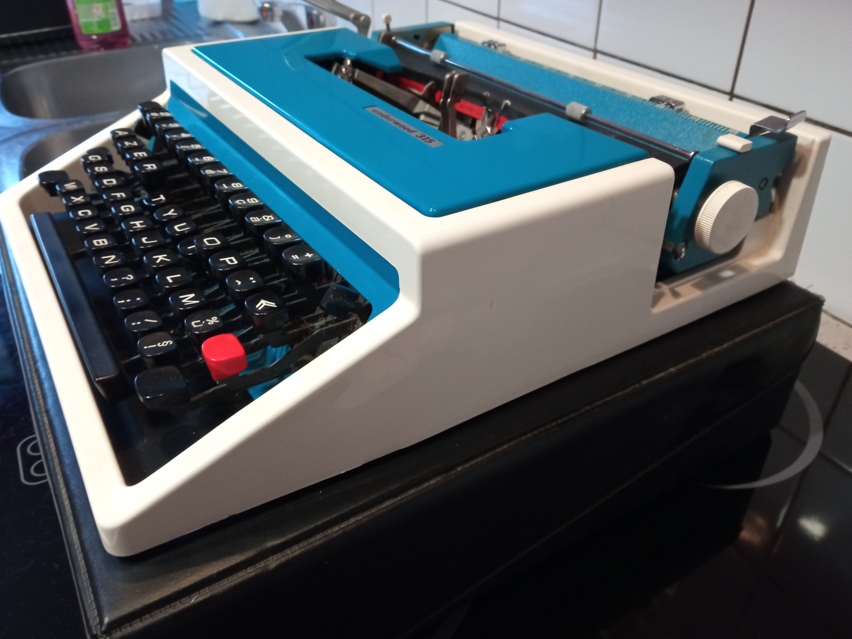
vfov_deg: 51.4
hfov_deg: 65.3
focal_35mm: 27
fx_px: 665
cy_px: 320
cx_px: 426
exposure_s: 1/33.3
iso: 462
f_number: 2.2
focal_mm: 3.79
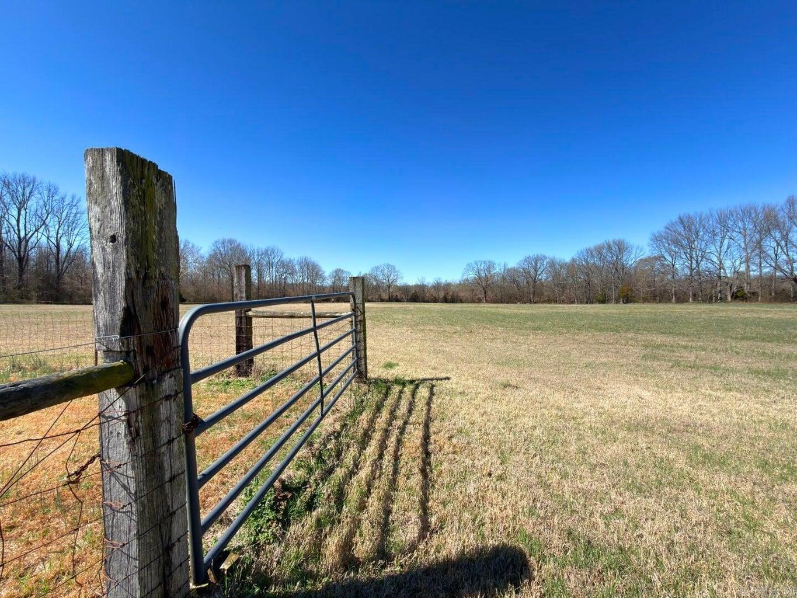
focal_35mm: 14
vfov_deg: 85.7
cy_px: 299
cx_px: 398
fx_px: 322
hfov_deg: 102.1
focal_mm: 2.22
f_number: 2.2
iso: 16
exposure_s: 1/343
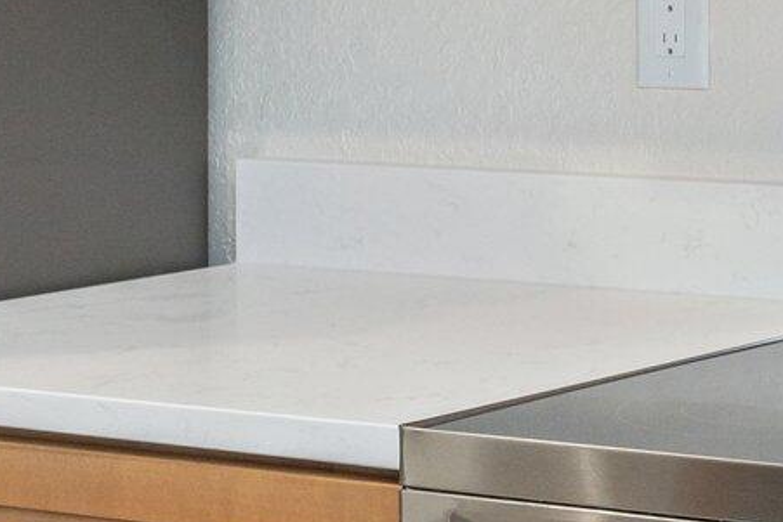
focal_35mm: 136
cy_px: -85
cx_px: 1146
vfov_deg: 10.0
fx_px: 2959
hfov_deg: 14.2
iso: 400
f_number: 9
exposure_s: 1/30
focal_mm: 30
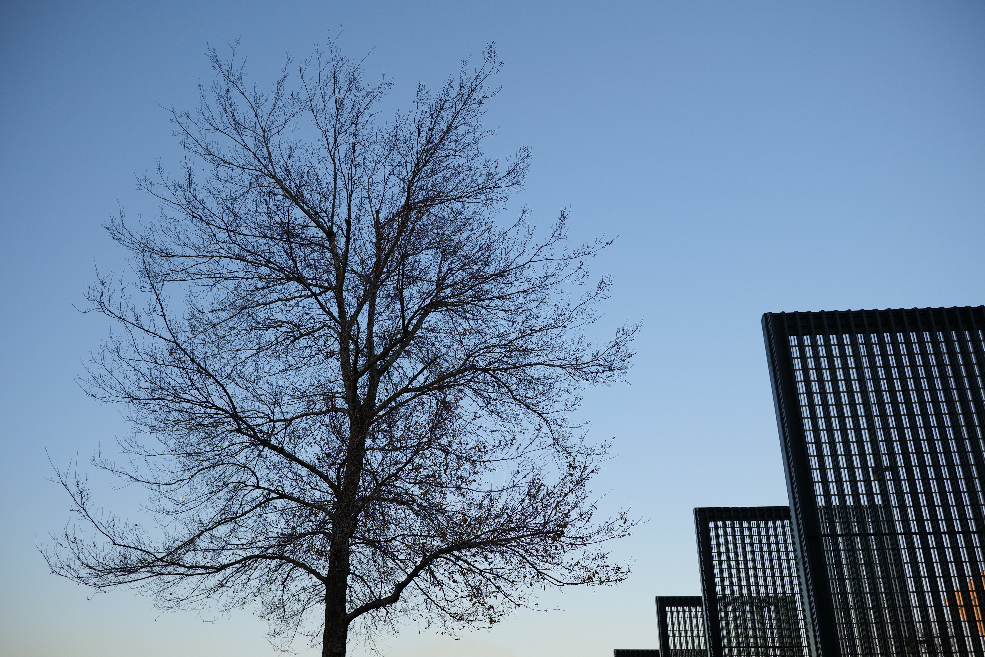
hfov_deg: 54.4
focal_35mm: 35
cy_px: 328
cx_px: 492
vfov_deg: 37.9
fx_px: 958
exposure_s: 1/1300
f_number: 2.8
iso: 400
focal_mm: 35
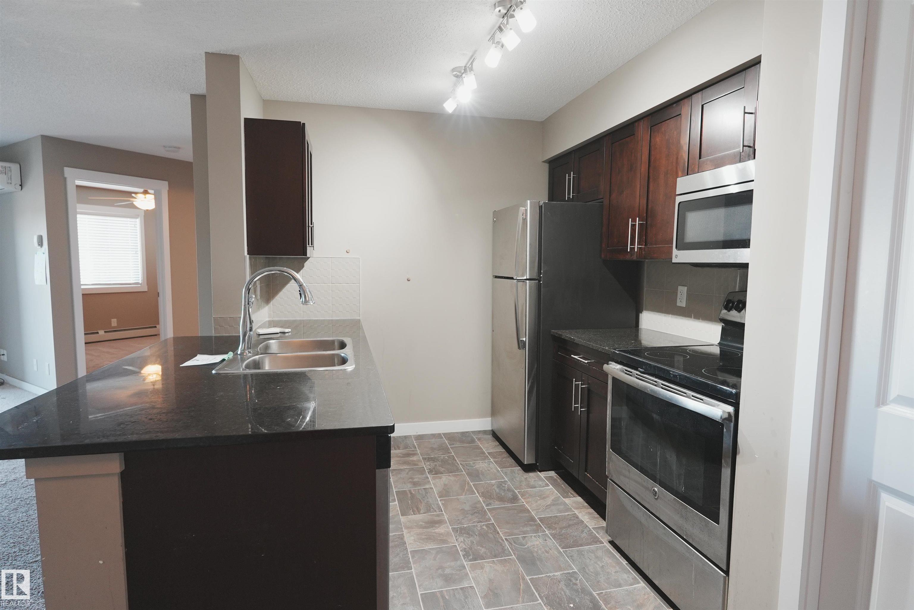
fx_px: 508
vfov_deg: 62.0
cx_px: 457
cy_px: 305
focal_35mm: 20
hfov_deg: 84.0
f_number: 4.5
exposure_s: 1/40
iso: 1000
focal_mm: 20
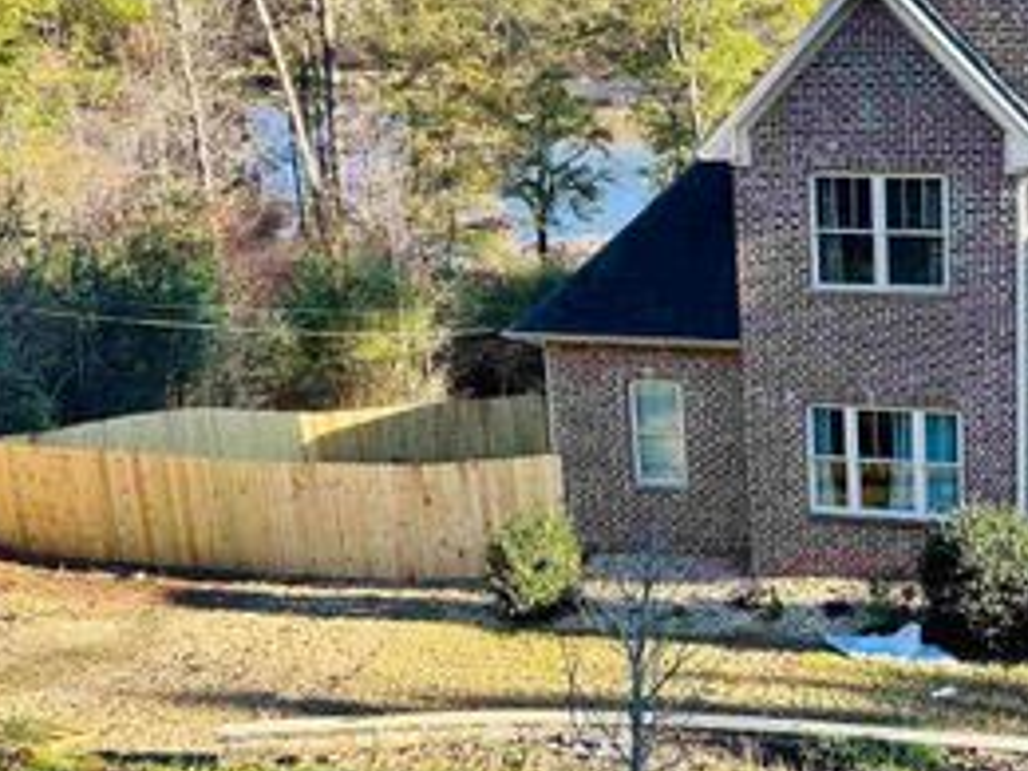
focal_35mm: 50
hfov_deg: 36.1
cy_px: 287
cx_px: 901
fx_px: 1485
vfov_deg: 29.0
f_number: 1.5
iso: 50
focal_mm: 5.7
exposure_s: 1/639
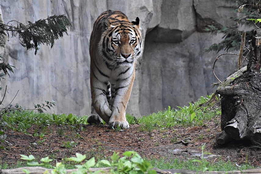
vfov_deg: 5.5
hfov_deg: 8.2
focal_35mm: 251
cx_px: 122
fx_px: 1819
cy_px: 76
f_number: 5.6
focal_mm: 140
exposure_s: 1/125
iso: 1600
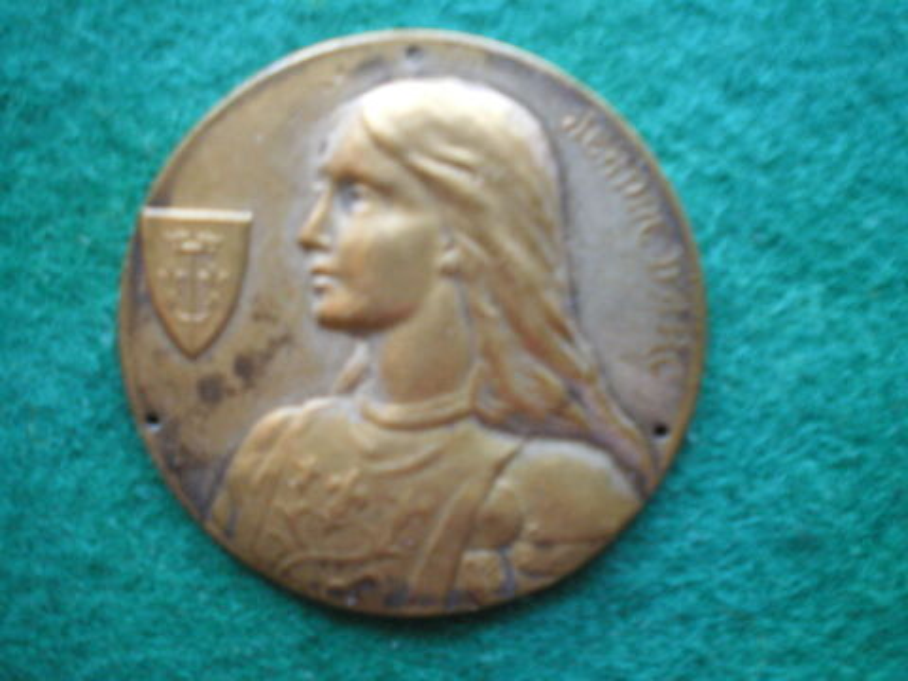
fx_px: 997
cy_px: 340
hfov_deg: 49.0
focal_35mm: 38
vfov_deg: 37.7
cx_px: 454
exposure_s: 1/4
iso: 400
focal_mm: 6.3
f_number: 3.1
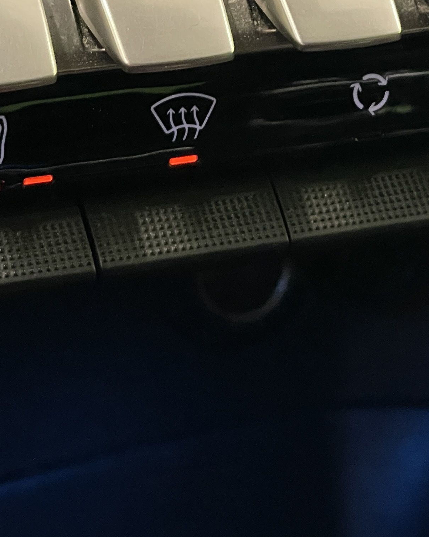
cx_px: 335
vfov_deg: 14.0
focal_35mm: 136
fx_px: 2158
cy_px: 58
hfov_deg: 11.3
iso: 400
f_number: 2
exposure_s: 1/50
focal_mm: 6
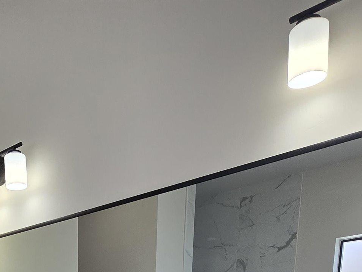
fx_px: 439
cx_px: 60
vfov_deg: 24.2
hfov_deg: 42.3
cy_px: 438
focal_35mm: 42
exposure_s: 1/256
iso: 50
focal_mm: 2.2
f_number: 2.2
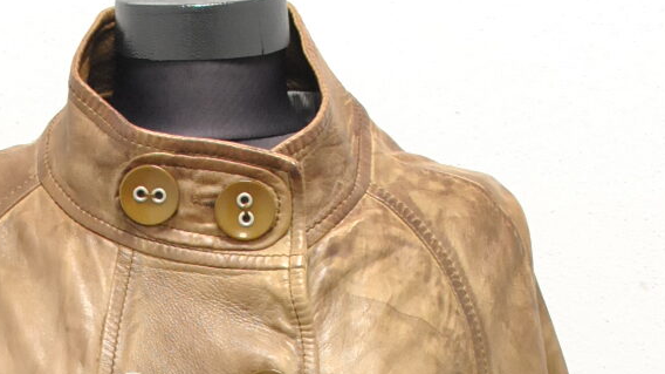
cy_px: 604
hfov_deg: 11.4
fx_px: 3310
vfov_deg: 6.4
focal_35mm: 188
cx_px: 146
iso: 800
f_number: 4
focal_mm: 35
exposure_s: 1/100
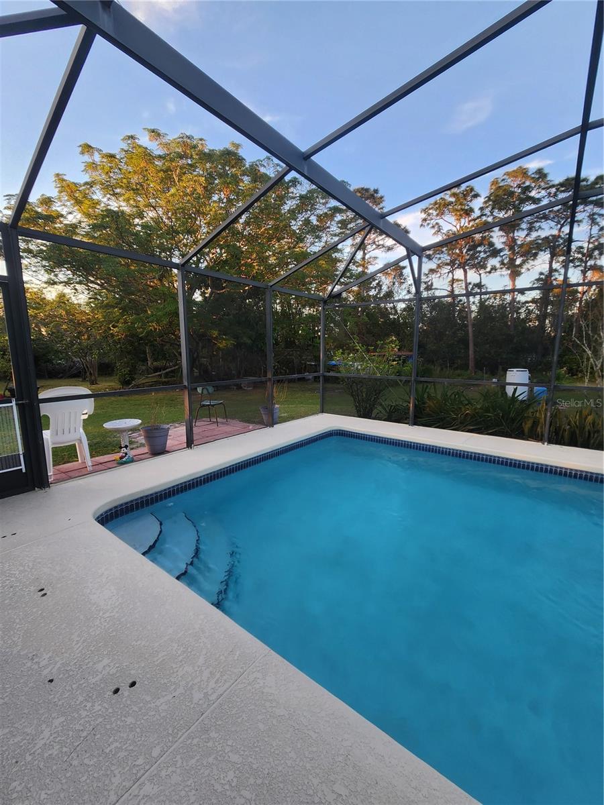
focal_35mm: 13
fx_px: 302
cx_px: 302
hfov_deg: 89.9
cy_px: 402
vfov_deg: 106.2
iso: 64
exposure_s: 1/120
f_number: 2.2
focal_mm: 2.2
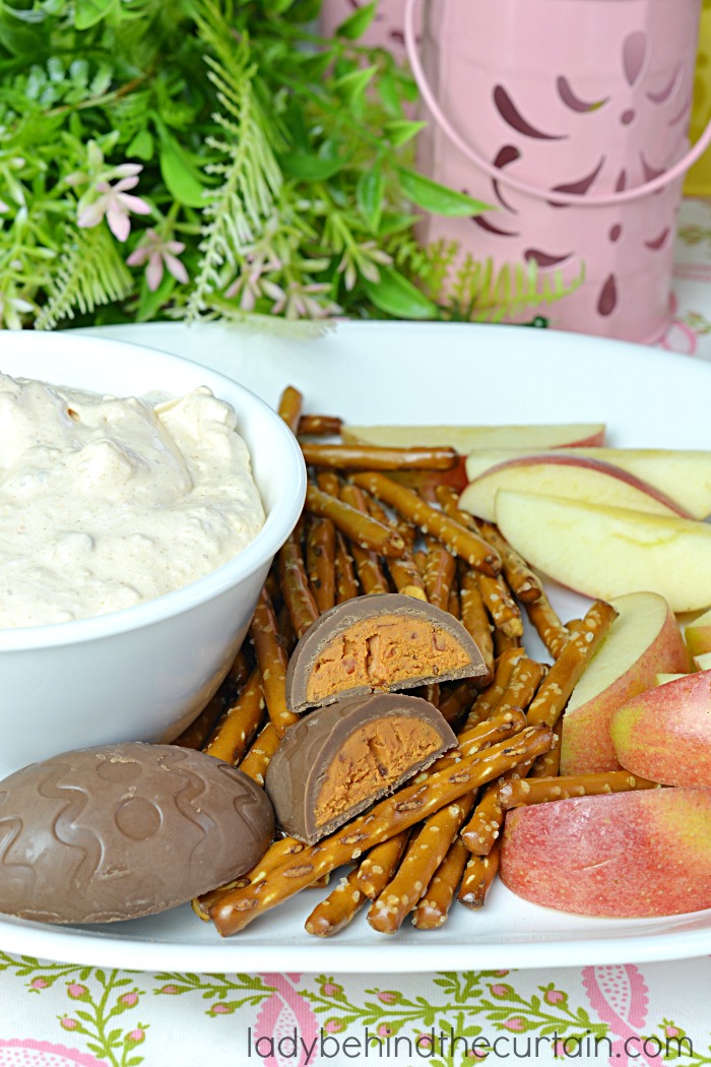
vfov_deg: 27.0
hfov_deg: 18.2
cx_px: 356
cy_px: 534
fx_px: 2222
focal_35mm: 75
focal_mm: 50
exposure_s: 1/6
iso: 100
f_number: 10
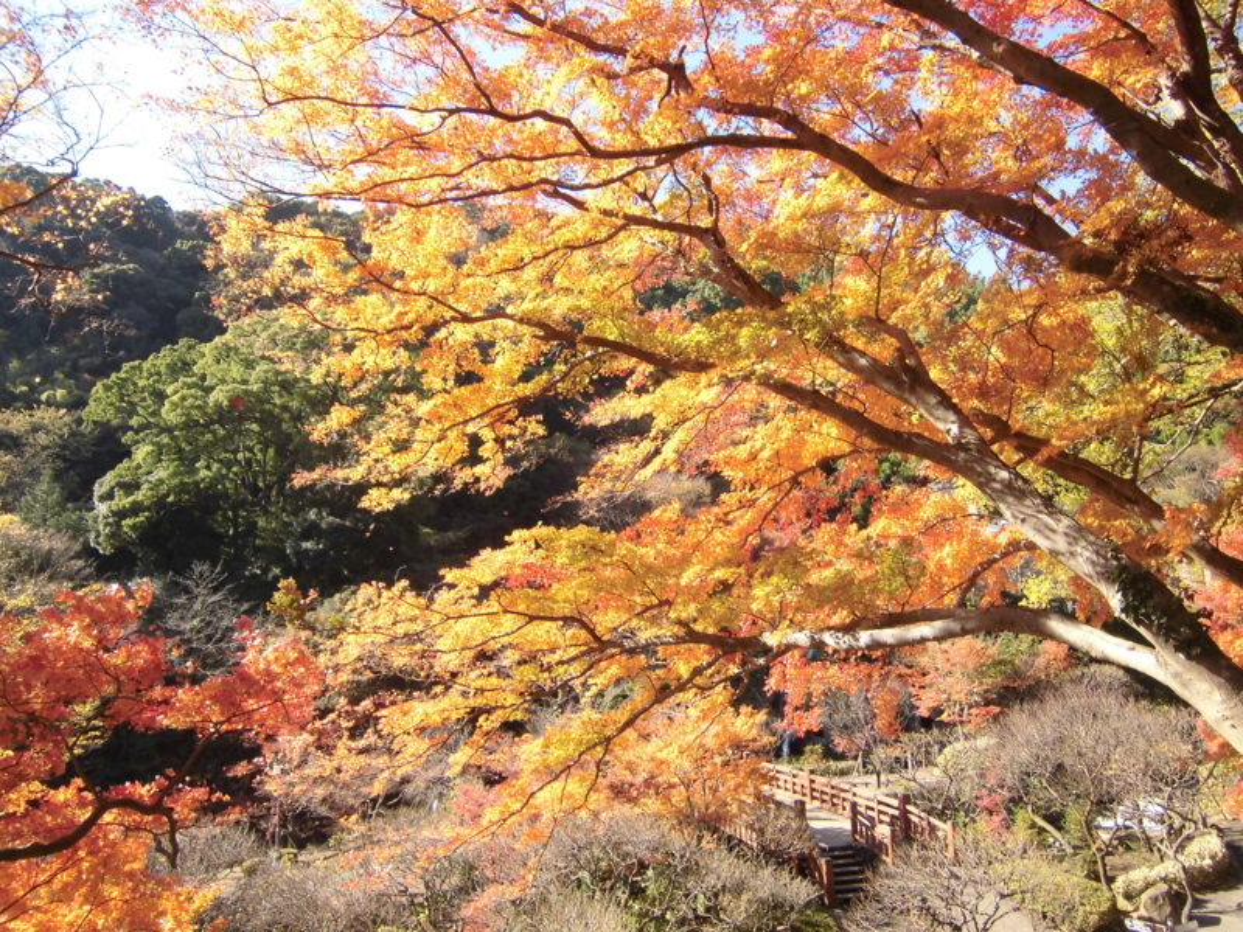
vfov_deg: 53.1
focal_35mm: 26
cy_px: 466
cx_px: 622
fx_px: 934
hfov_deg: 67.3
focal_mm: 4.7
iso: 100
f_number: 2.8
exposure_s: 1/320
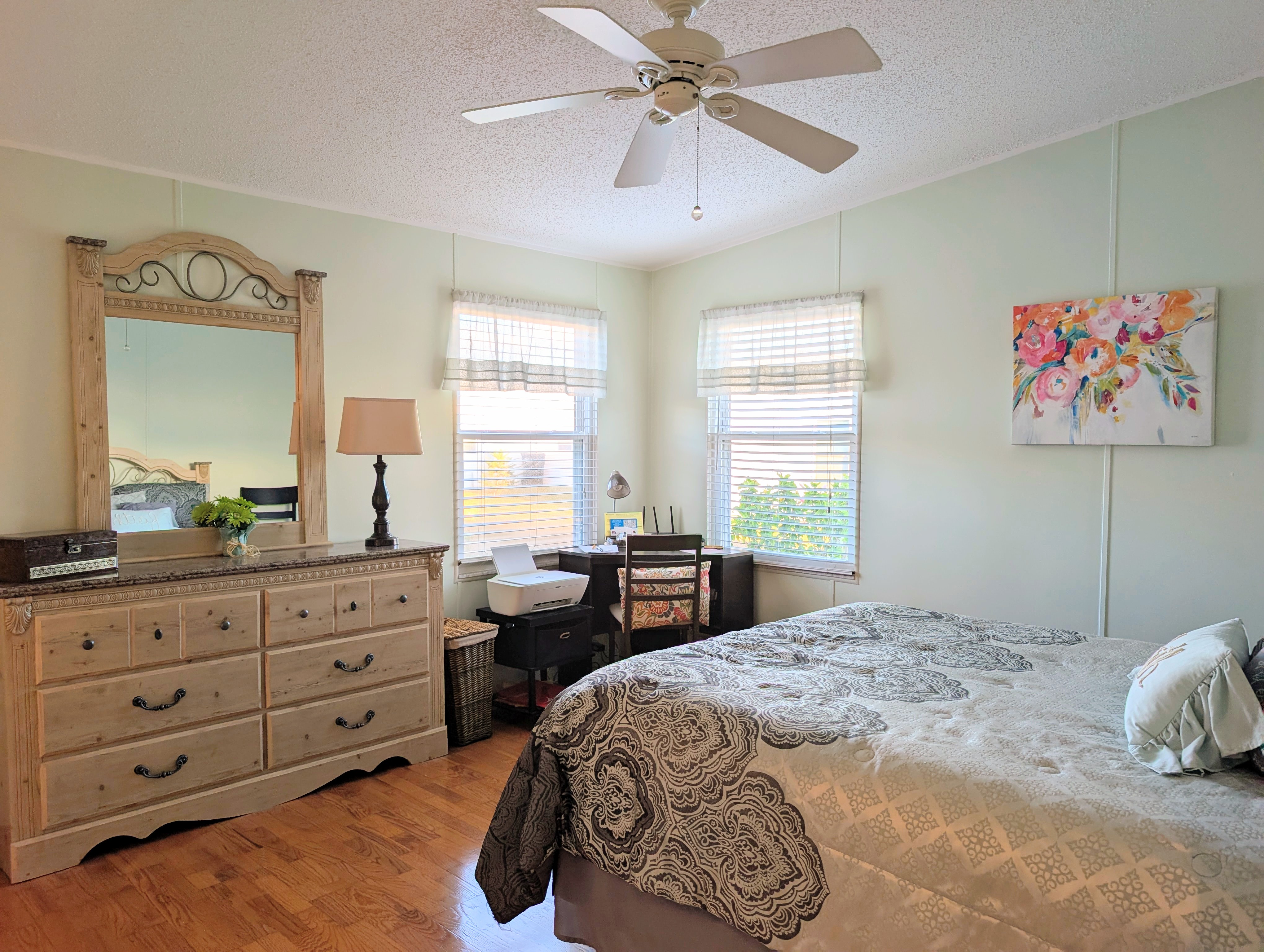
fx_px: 878
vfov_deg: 56.9
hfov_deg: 71.5
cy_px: 476
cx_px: 632
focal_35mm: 24
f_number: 1.68
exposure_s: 1/60
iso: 28
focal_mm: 6.9
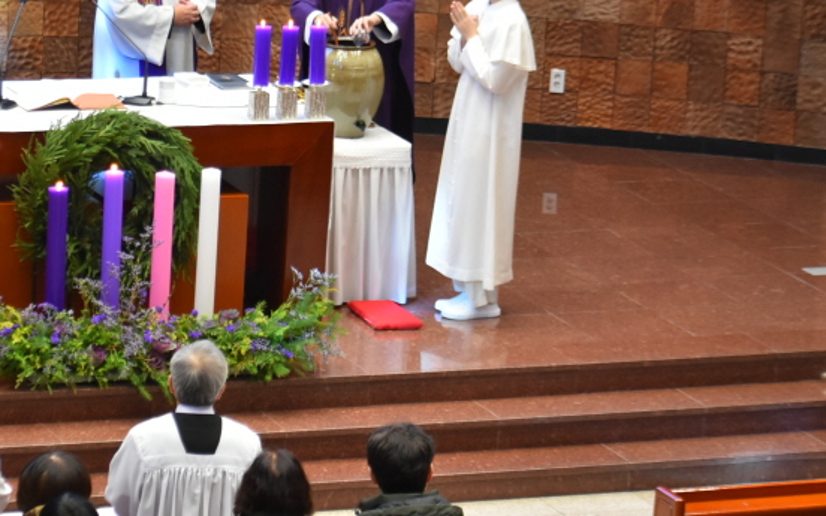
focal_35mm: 194
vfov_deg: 6.8
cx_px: 265
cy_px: 85
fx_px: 4367
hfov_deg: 10.8
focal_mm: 70
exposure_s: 1/60
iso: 1100
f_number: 4.5
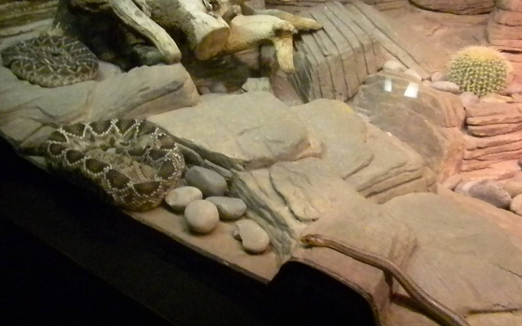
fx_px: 569
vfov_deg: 31.9
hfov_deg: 49.3
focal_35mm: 40
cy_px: 127
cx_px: 259
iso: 2767
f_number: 3.5
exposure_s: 1/54.3
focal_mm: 6.6
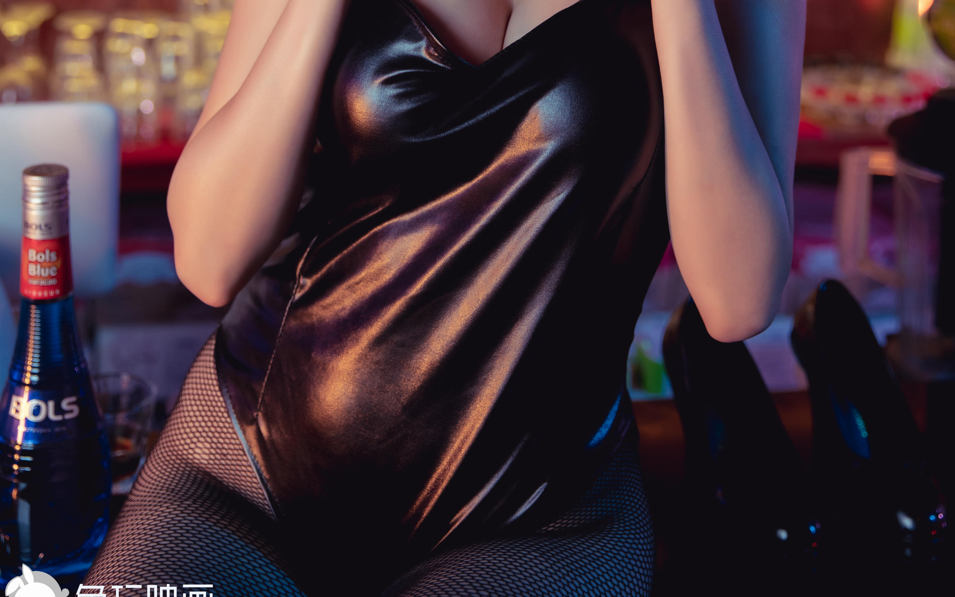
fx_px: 1640
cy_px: -84
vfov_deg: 19.6
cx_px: 479
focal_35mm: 63
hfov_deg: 32.5
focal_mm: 41
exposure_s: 1/80
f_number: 3.2
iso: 800
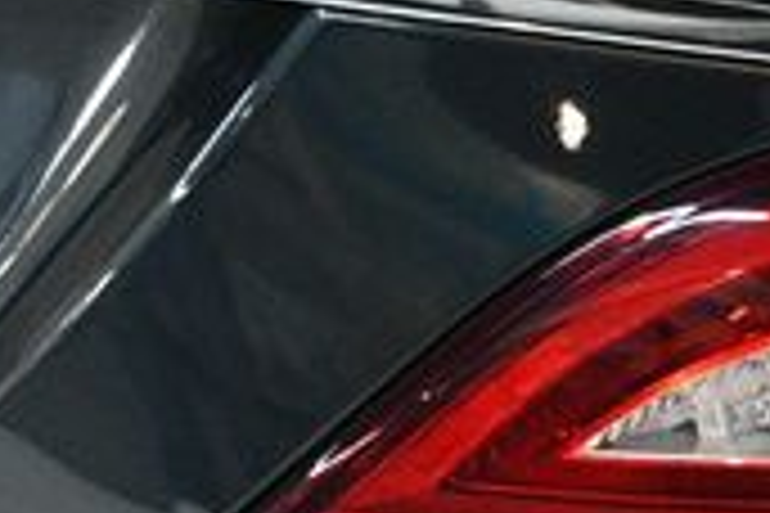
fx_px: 3593
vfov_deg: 8.1
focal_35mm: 168
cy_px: 500
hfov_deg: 11.9
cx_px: 959
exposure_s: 1/100
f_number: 4
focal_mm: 30
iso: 3200
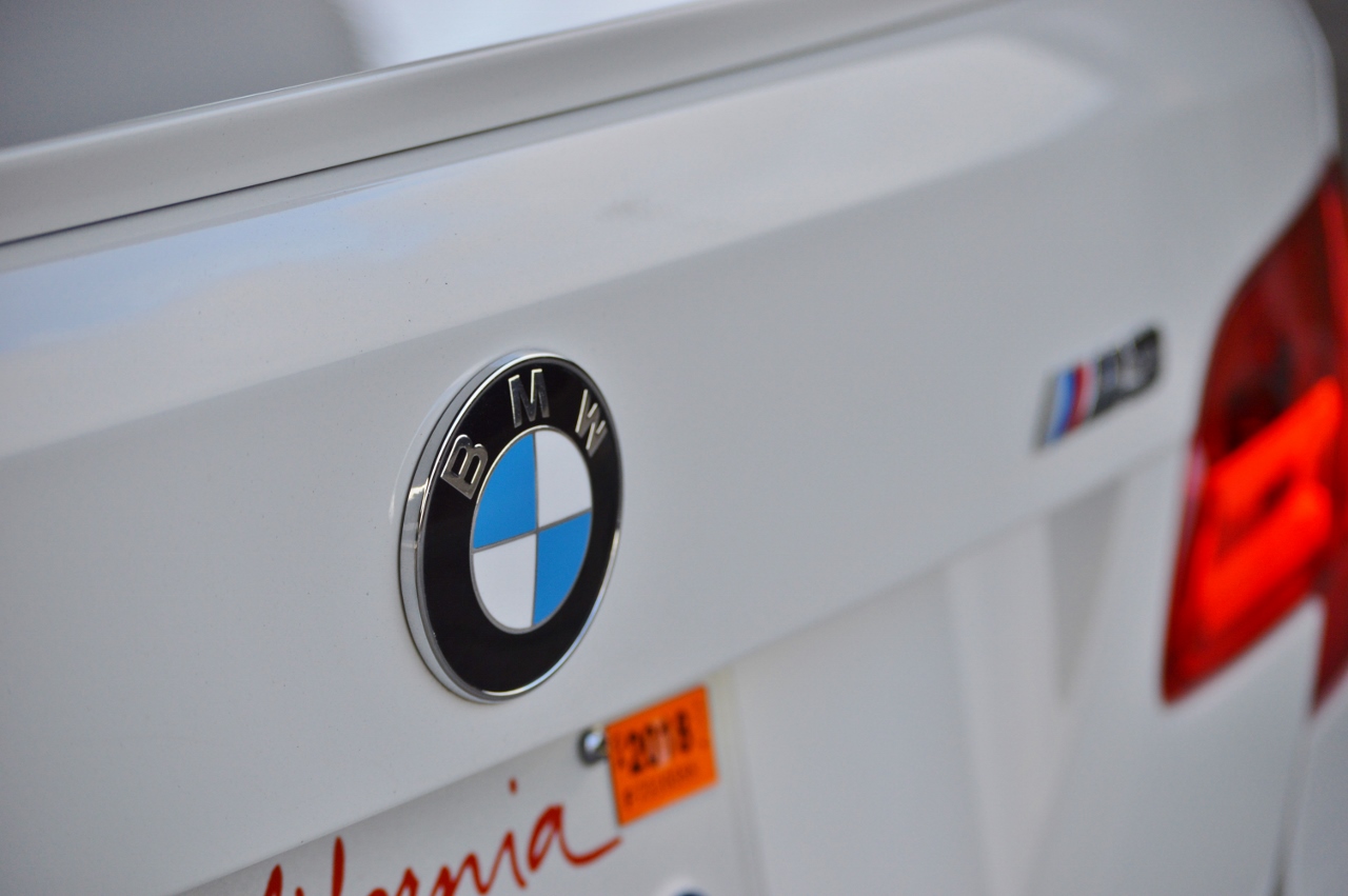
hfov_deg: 20.0
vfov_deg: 13.4
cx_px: 674
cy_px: 448
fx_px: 3816
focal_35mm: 102
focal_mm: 68
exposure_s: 1/320
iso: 400
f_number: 4.2
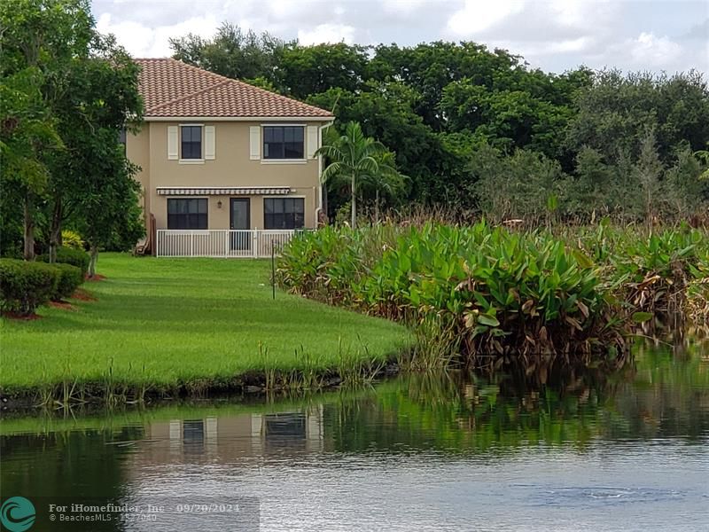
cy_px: 266
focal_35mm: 52
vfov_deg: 28.0
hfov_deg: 36.8
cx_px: 354
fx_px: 1065
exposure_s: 1/381
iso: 32
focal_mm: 6
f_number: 2.4
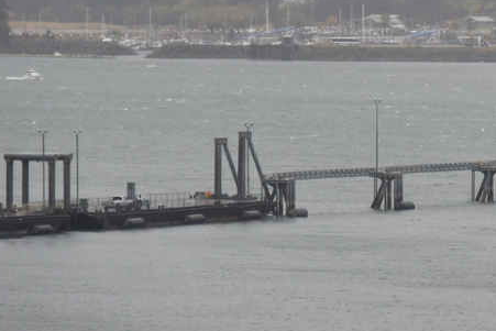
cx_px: 589
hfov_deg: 4.5
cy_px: -63
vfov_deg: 3.0
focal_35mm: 454
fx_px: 6257
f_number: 5.6
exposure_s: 1/320
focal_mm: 160
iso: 1100
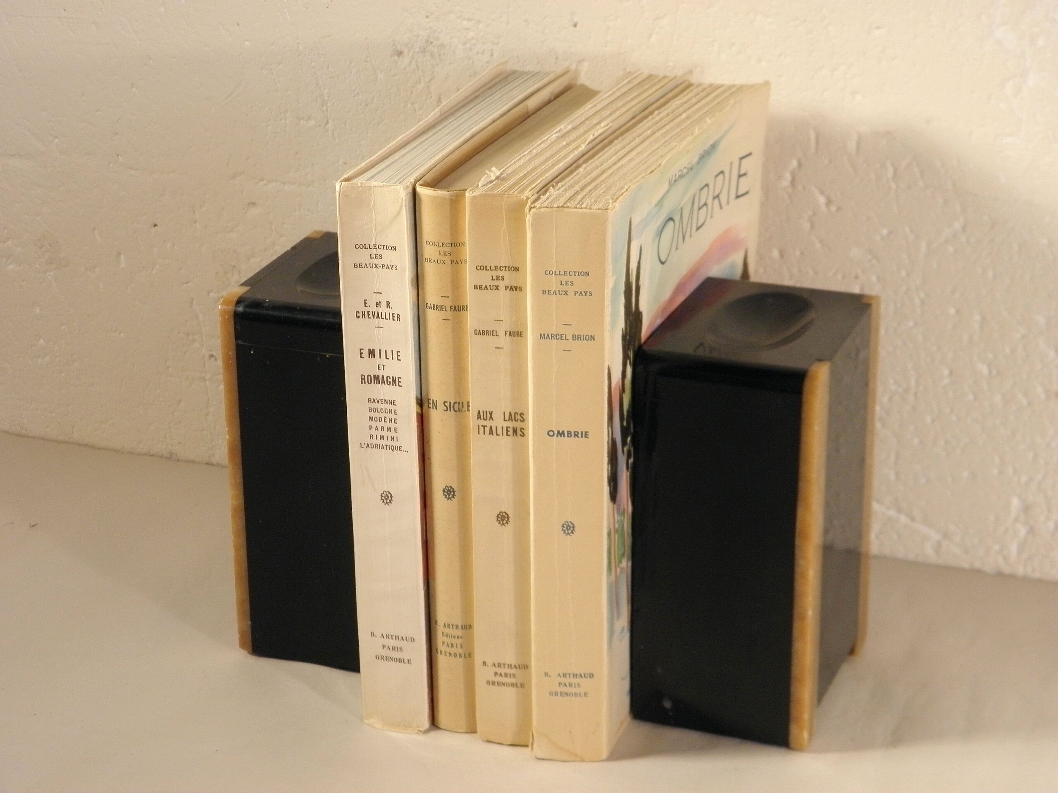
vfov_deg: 18.4
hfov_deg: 24.4
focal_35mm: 80
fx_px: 2445
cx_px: 529
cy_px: 396
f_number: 4.4
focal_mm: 14.3
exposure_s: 1/50
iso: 160
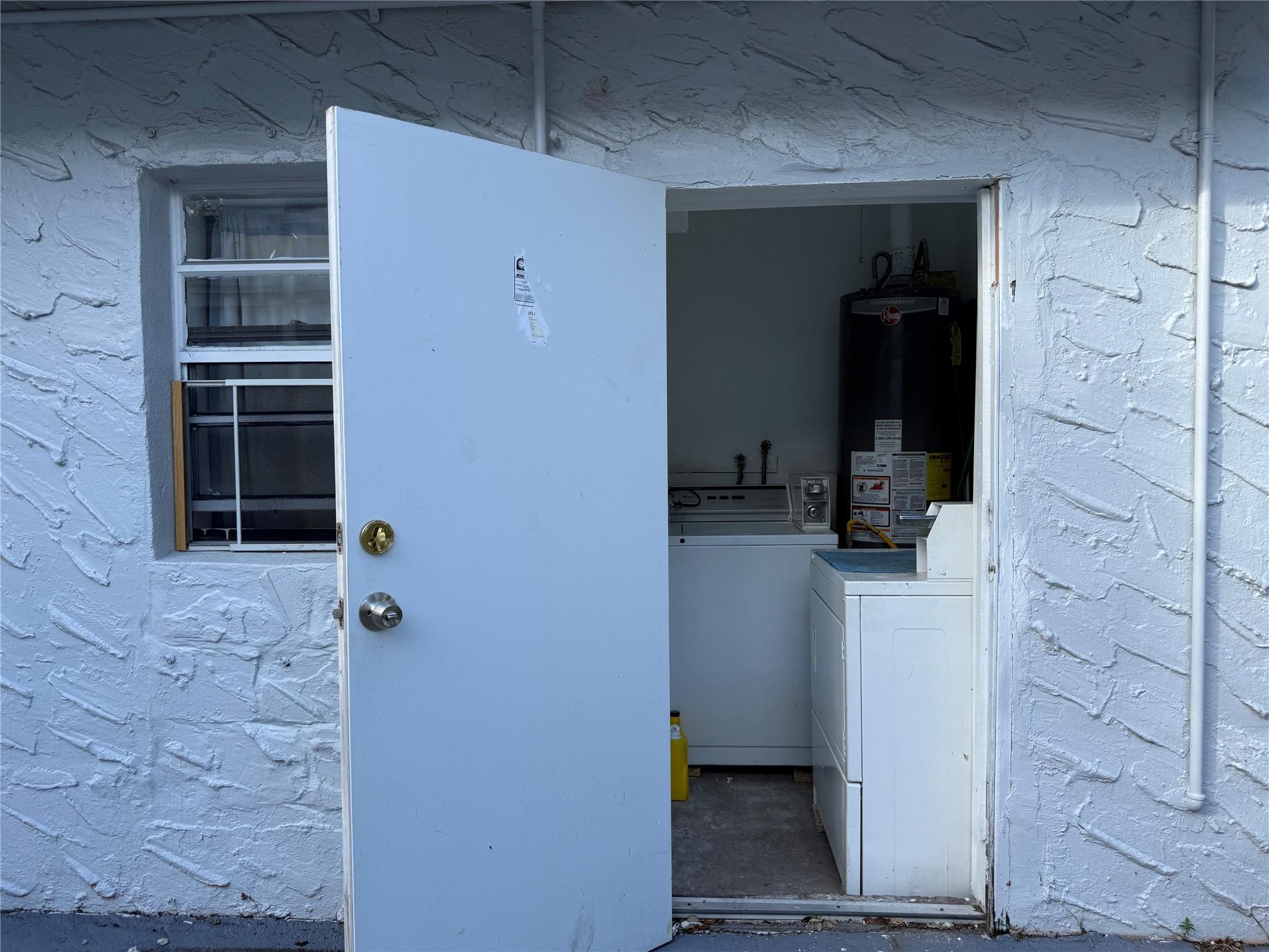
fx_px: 880
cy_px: 476
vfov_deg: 56.8
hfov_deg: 71.6
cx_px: 634
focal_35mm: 24
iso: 80
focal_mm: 6.76
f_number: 1.78
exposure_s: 1/878
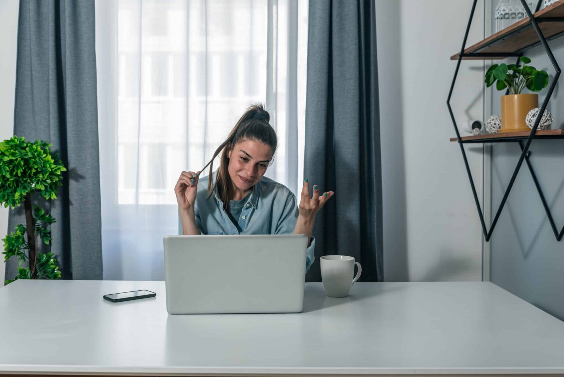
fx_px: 627
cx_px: 282
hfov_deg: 48.4
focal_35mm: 40
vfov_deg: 33.4
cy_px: 188
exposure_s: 1/80
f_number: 6.3
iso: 200
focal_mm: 40
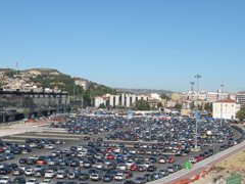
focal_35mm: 68
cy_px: 106
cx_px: 64
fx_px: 481
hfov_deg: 28.2
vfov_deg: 21.6
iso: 100
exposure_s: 1/294
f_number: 7.6
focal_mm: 8
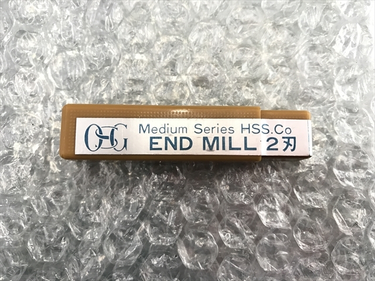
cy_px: 140
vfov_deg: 49.7
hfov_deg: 63.4
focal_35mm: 28
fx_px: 303
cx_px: 188
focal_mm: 3.99
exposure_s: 1/33
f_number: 1.8
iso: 40
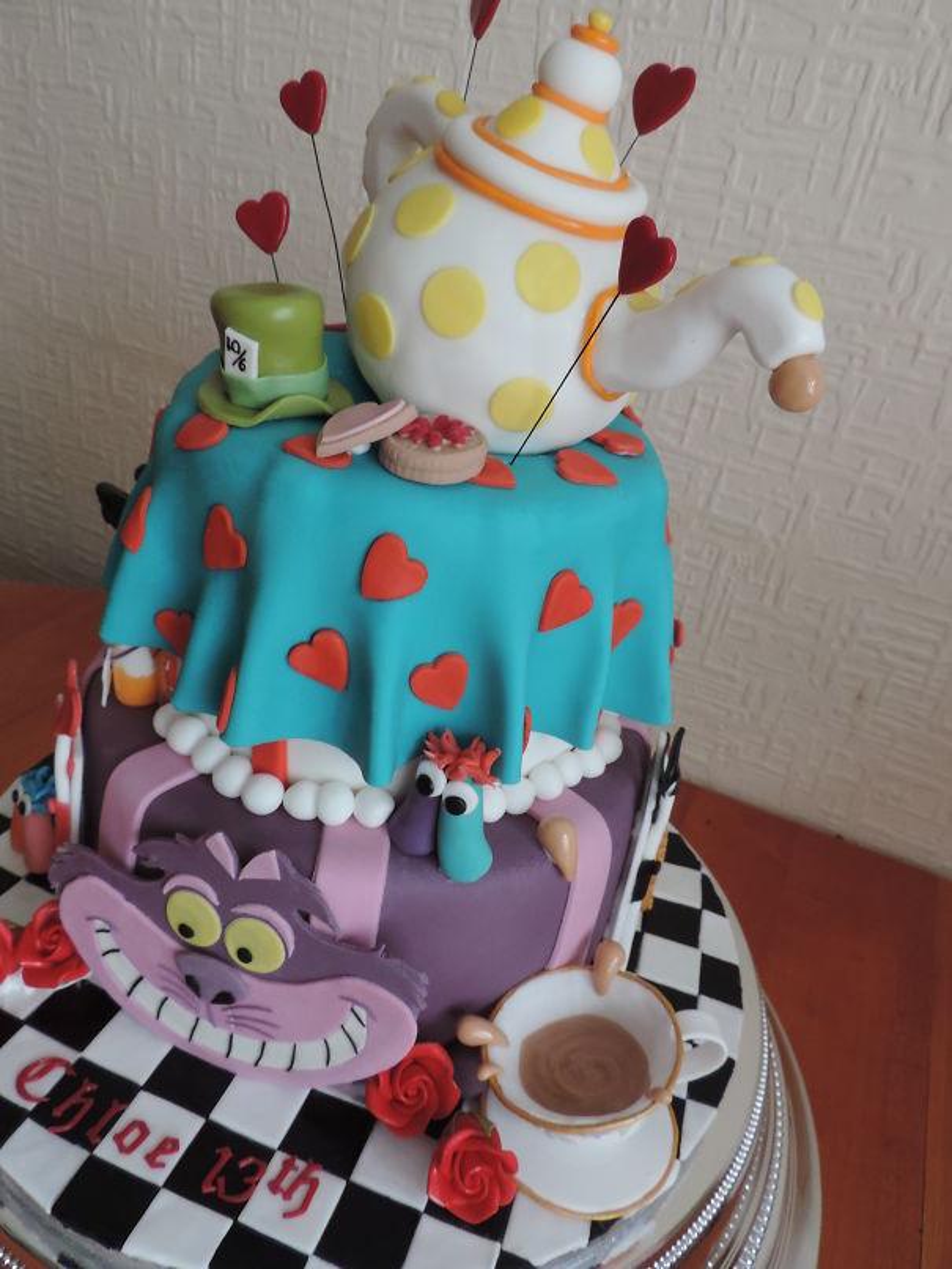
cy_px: 634
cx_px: 476
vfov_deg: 63.4
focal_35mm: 28
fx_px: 1026
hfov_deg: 49.8
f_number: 3.1
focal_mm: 4.9
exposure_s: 1/25
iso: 400
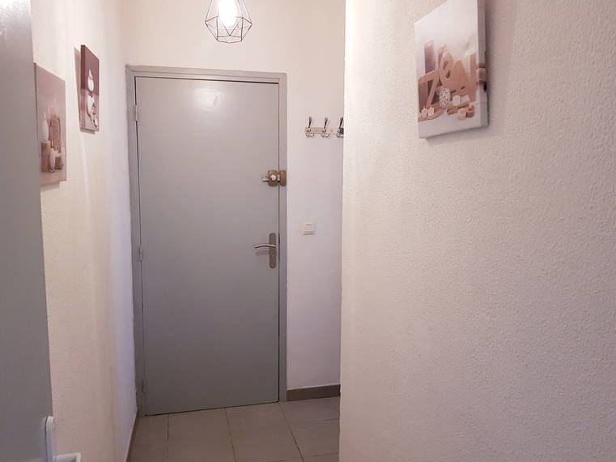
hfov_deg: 65.3
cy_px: 224
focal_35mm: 27
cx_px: 300
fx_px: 480
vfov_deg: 51.3
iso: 200
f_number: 1.7
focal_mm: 4.3
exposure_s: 1/33
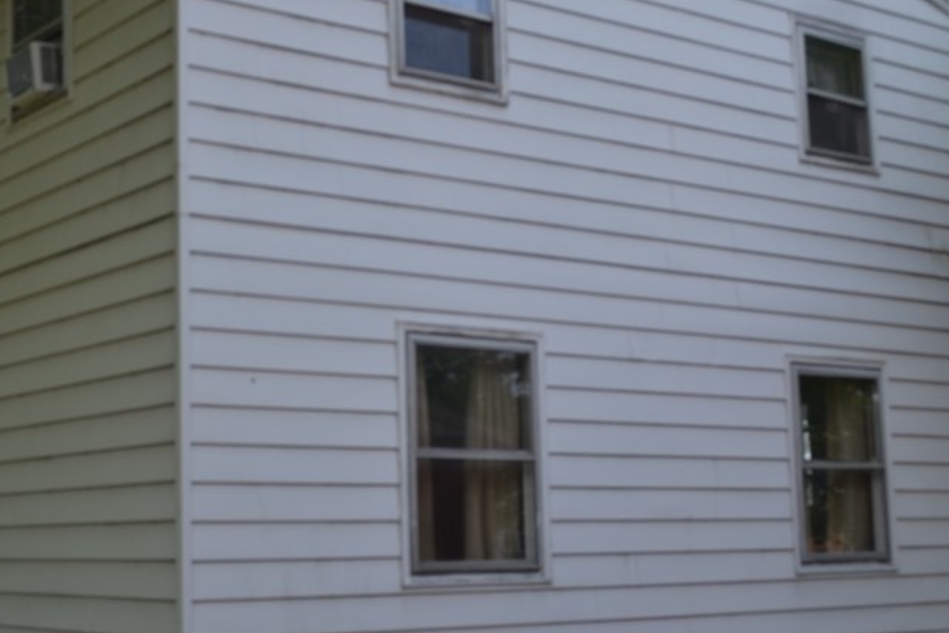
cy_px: 300
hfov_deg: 33.4
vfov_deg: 23.0
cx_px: 269
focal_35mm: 59
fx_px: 1556
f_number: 7.1
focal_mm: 22
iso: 100
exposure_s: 1/200
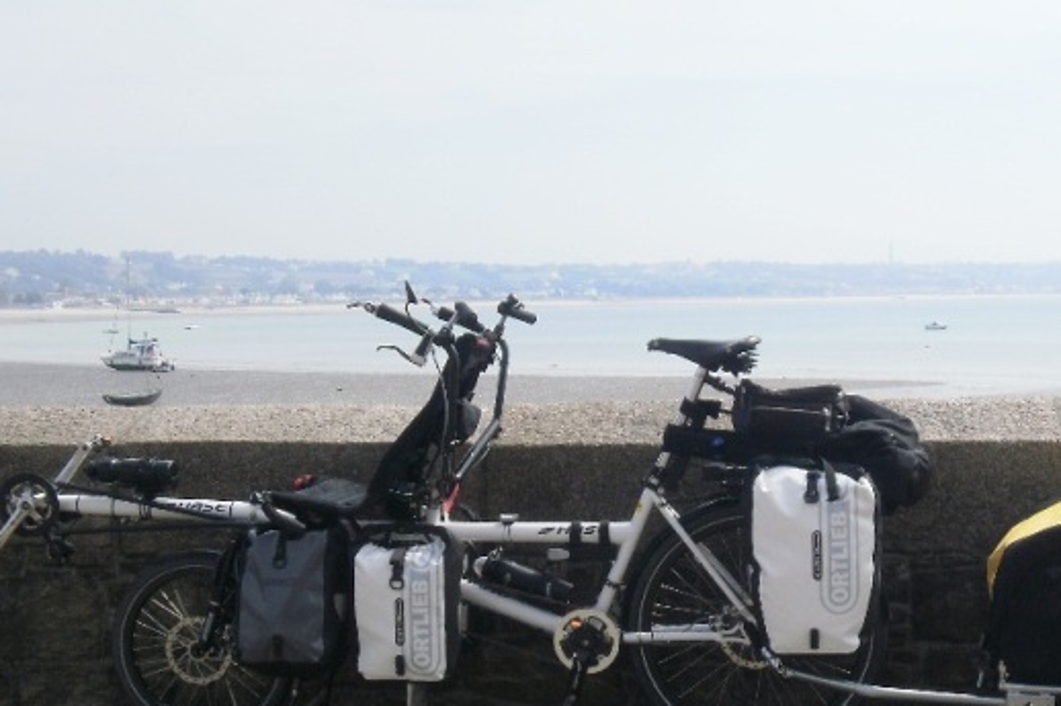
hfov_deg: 33.7
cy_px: 562
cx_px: 676
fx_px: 1738
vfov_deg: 22.7
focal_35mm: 59
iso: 100
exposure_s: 1/200
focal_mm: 6.51
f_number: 9.3
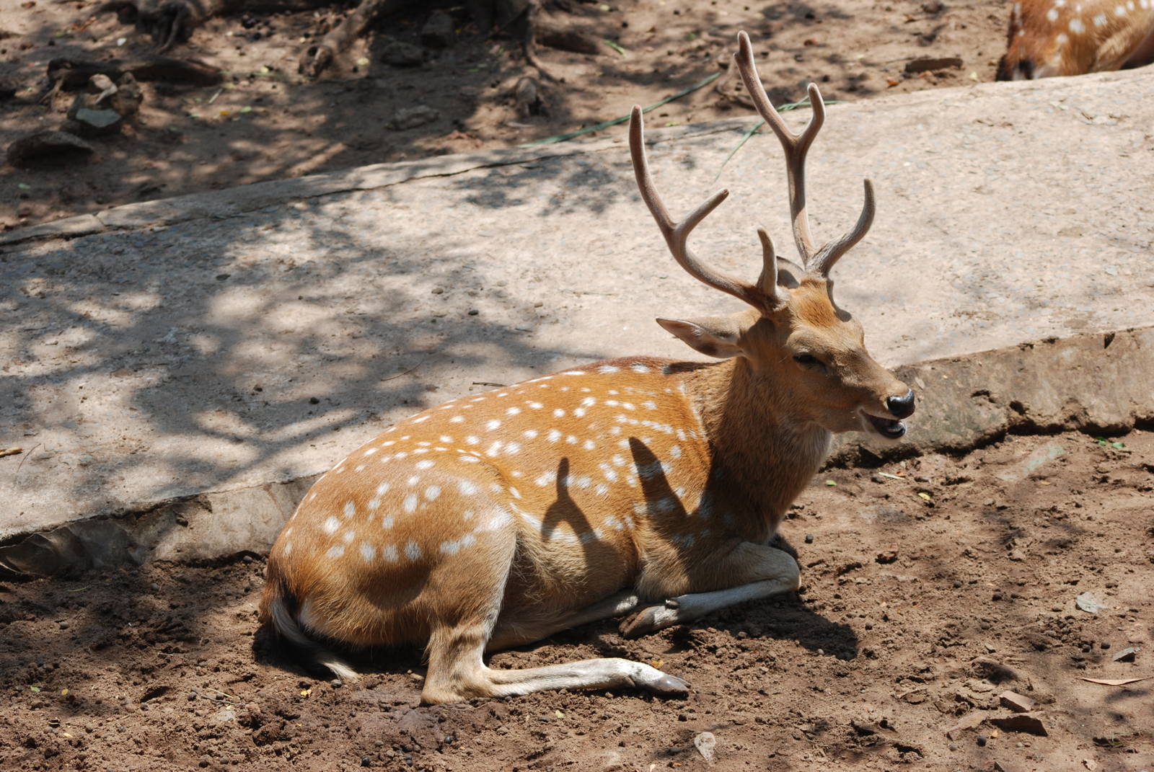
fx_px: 4573
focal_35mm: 142
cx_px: 577
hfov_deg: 14.4
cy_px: 386
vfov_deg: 9.7
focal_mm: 95
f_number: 5.6
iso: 160
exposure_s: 1/500
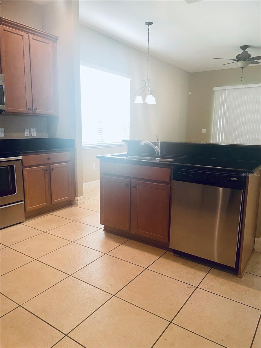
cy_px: 174
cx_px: 130
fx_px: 261
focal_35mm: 26
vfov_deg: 67.3
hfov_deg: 53.1
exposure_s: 1/60
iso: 100
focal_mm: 4.2
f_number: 1.6
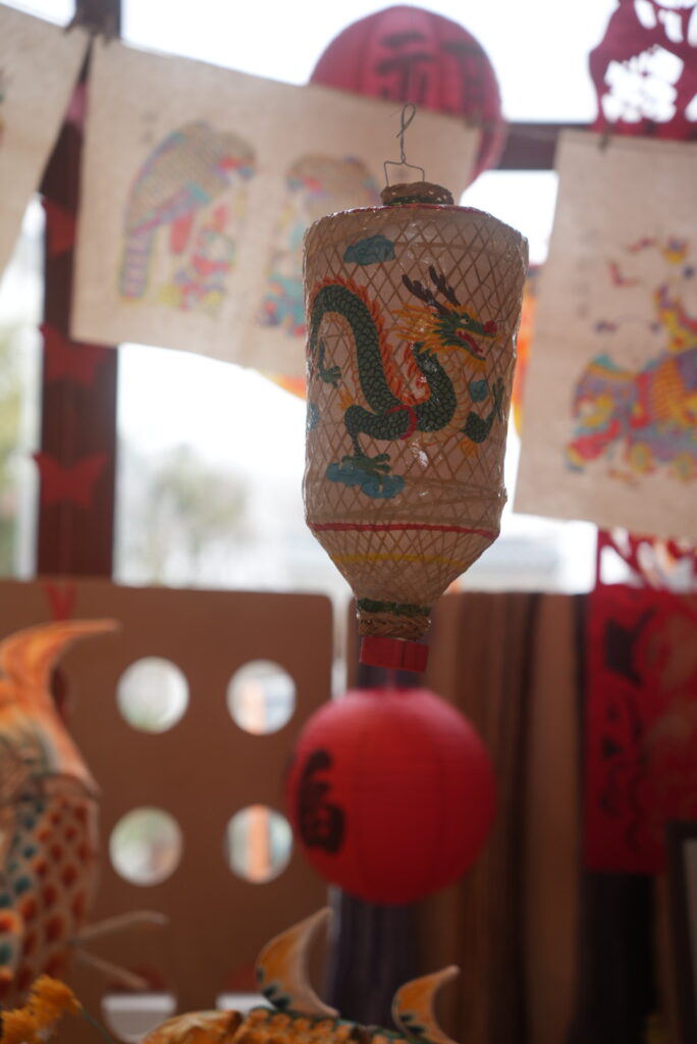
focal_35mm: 70
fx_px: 2030
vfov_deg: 28.8
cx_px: 348
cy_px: 522
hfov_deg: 19.5
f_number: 3.2
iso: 100
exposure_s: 1/100
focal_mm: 70
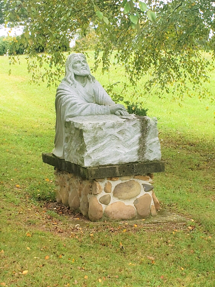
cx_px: 108
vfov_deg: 67.3
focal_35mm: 26
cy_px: 144
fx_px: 215
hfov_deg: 53.1
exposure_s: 1/168
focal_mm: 4.3
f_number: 2.4
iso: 50
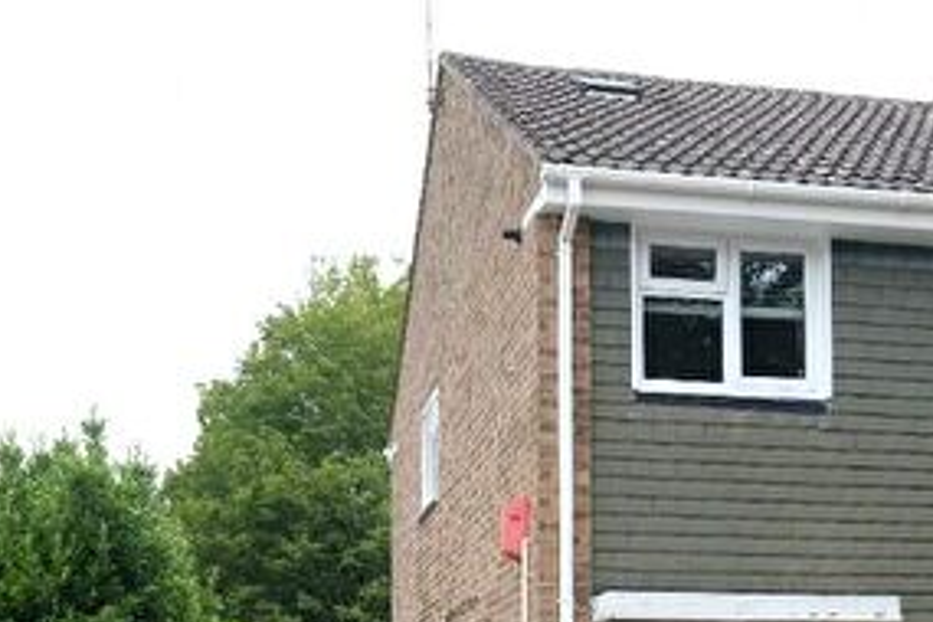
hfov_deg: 33.7
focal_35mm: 59
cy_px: 683
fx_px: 1529
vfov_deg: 21.8
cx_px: 589
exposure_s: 1/210
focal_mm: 15.9
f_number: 5
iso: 200
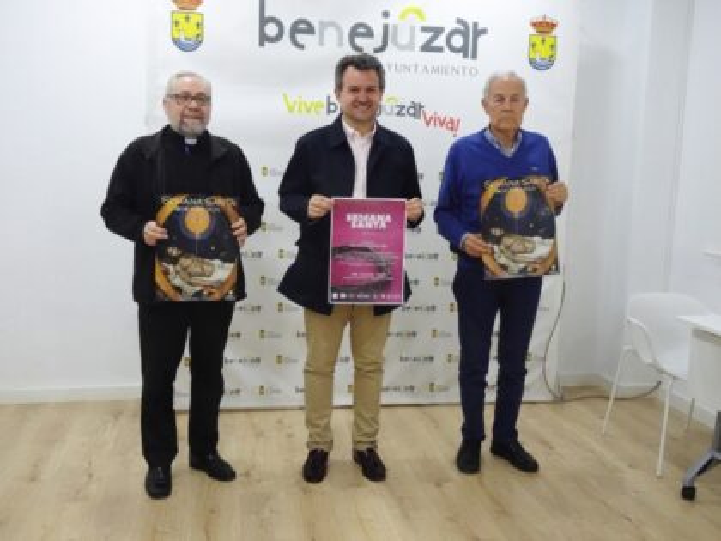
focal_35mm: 34
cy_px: 270
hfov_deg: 54.0
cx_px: 360
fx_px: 708
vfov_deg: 41.8
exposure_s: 1/40
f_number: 4
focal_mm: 5.74
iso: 800
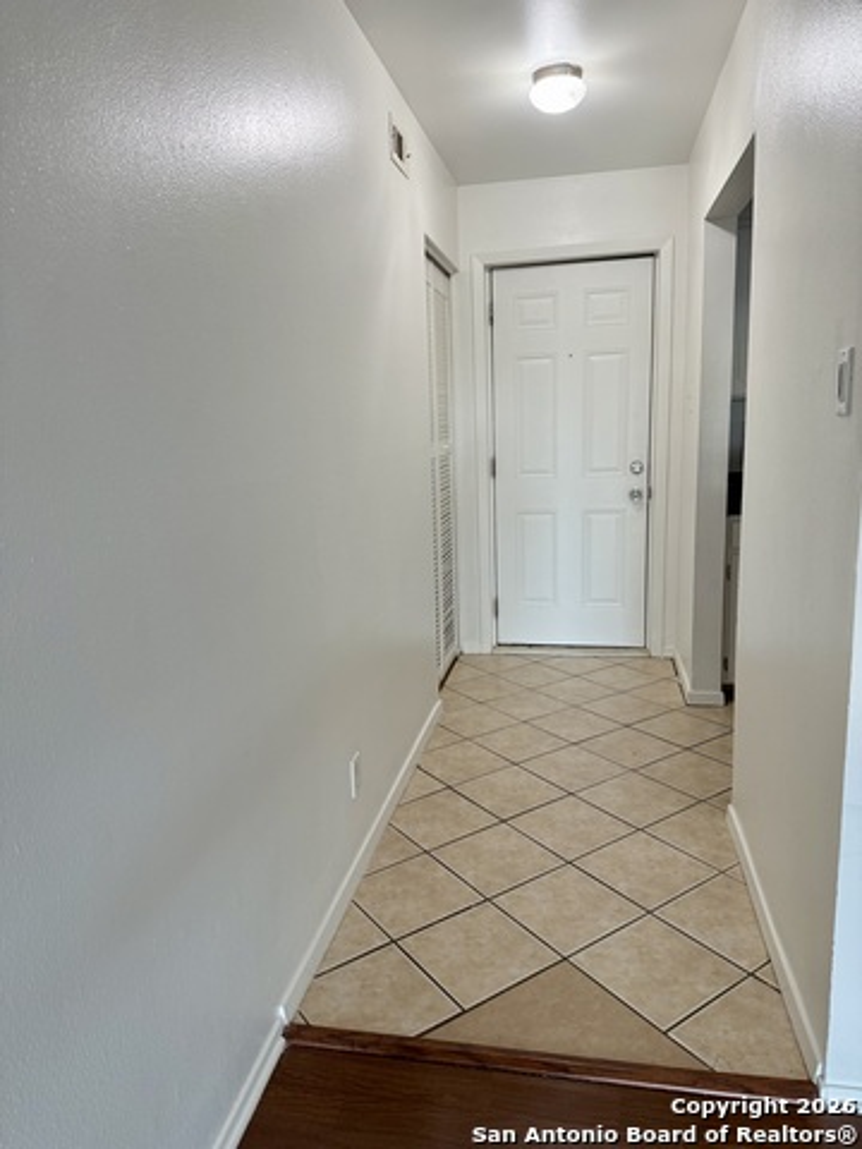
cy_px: 574
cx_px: 431
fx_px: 797
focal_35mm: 24
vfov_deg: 71.6
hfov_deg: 56.8
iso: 160
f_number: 1.78
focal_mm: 6.76
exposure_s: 1/60
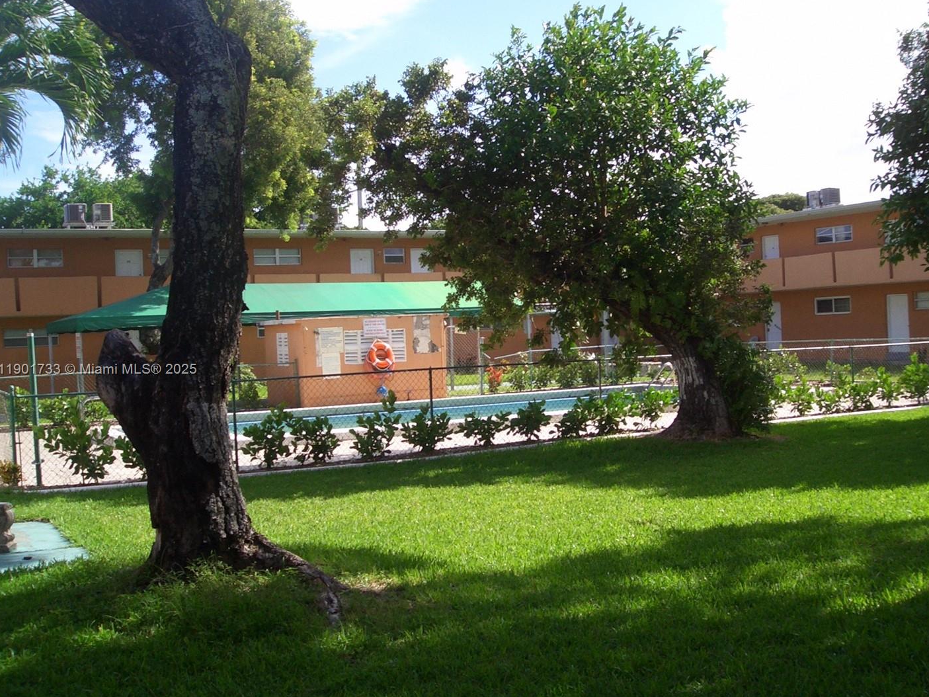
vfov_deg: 35.1
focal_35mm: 41
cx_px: 514
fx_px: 1100
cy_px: 370
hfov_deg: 45.7
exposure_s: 1/320
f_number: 4
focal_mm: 4.8
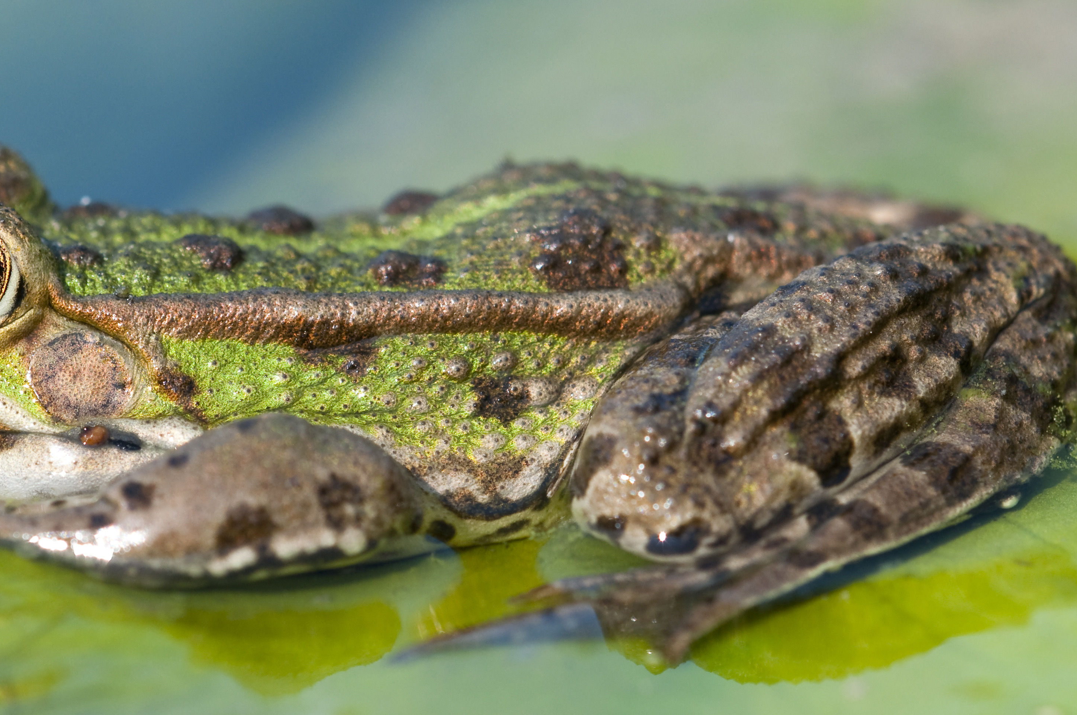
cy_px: 411
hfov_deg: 4.7
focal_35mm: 442
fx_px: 13207
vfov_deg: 3.1
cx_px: 410
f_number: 9
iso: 400
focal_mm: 200
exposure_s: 1/320
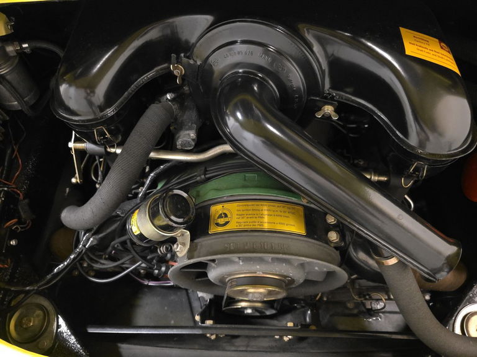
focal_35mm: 23
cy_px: 178
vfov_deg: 58.9
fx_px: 317
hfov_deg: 73.9
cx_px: 238
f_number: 1.7
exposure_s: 1/20
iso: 1600
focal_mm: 6.3
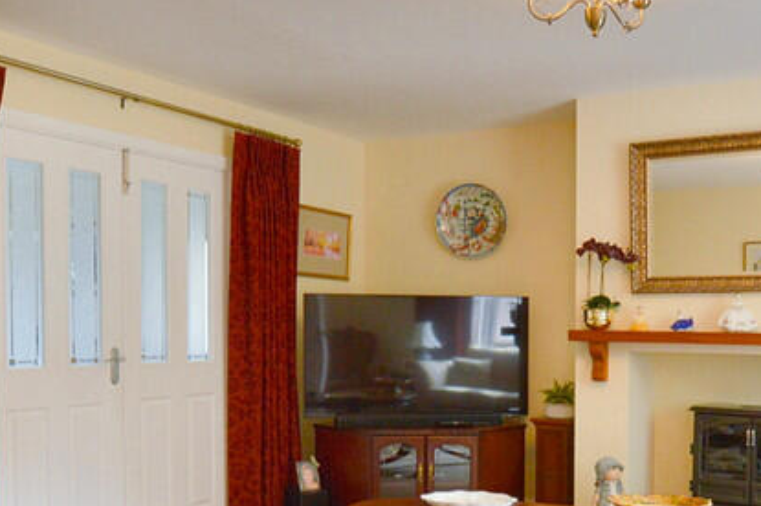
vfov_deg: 31.6
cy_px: 562
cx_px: 464
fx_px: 781
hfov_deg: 51.5
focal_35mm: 37
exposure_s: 1/15
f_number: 8
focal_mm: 10
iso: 500
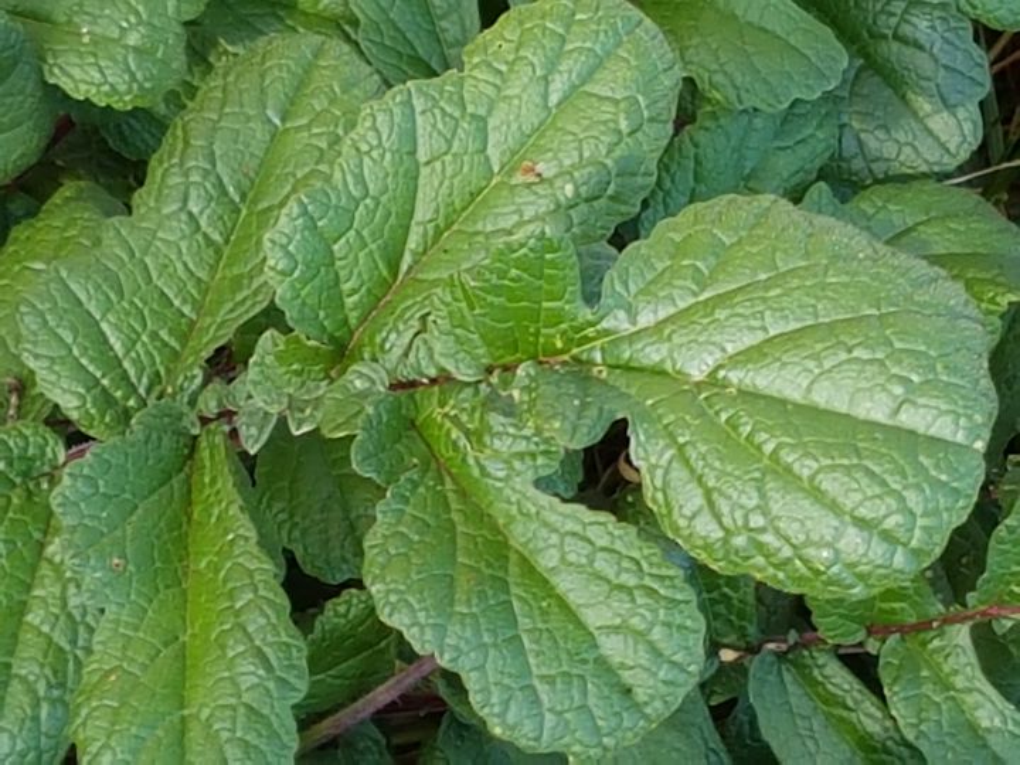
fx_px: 766
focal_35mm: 26
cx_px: 510
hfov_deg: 67.3
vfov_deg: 53.1
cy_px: 382
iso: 40
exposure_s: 1/297
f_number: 1.7
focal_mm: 4.2
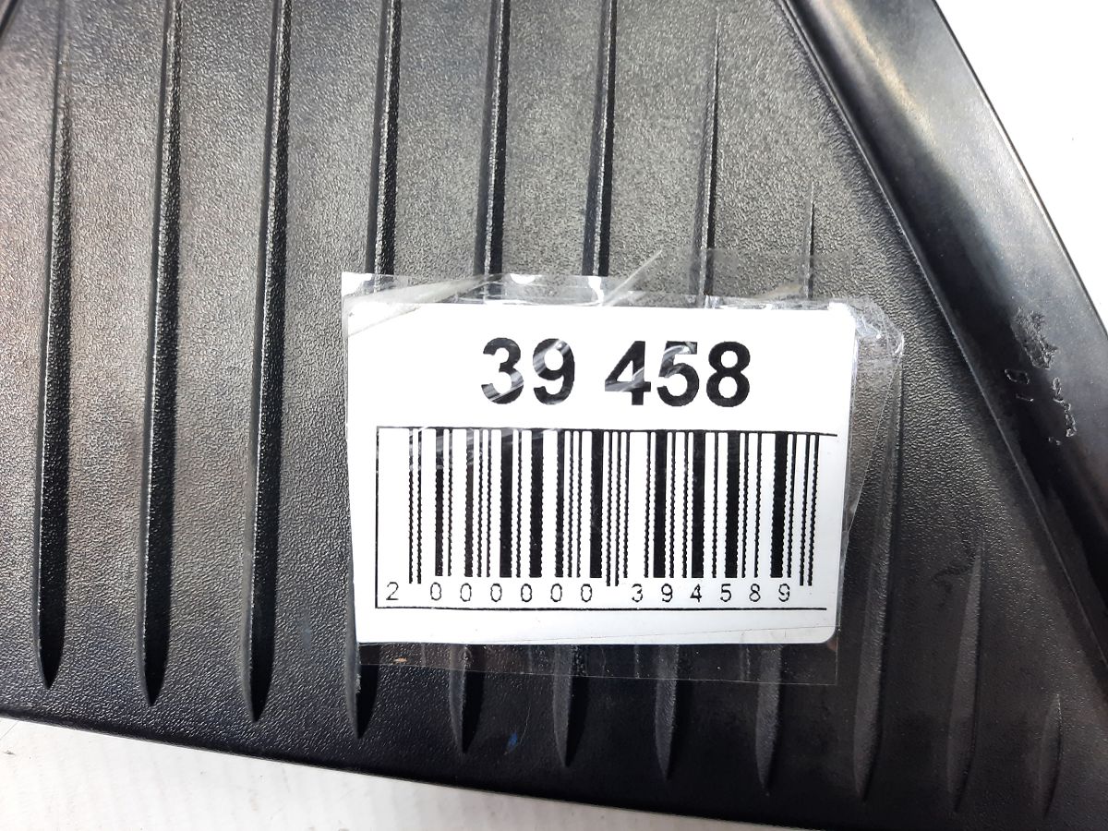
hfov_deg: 69.4
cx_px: 554
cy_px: 416
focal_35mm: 25
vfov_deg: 54.9
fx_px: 800
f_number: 2
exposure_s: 1/50
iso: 125
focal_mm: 4.6
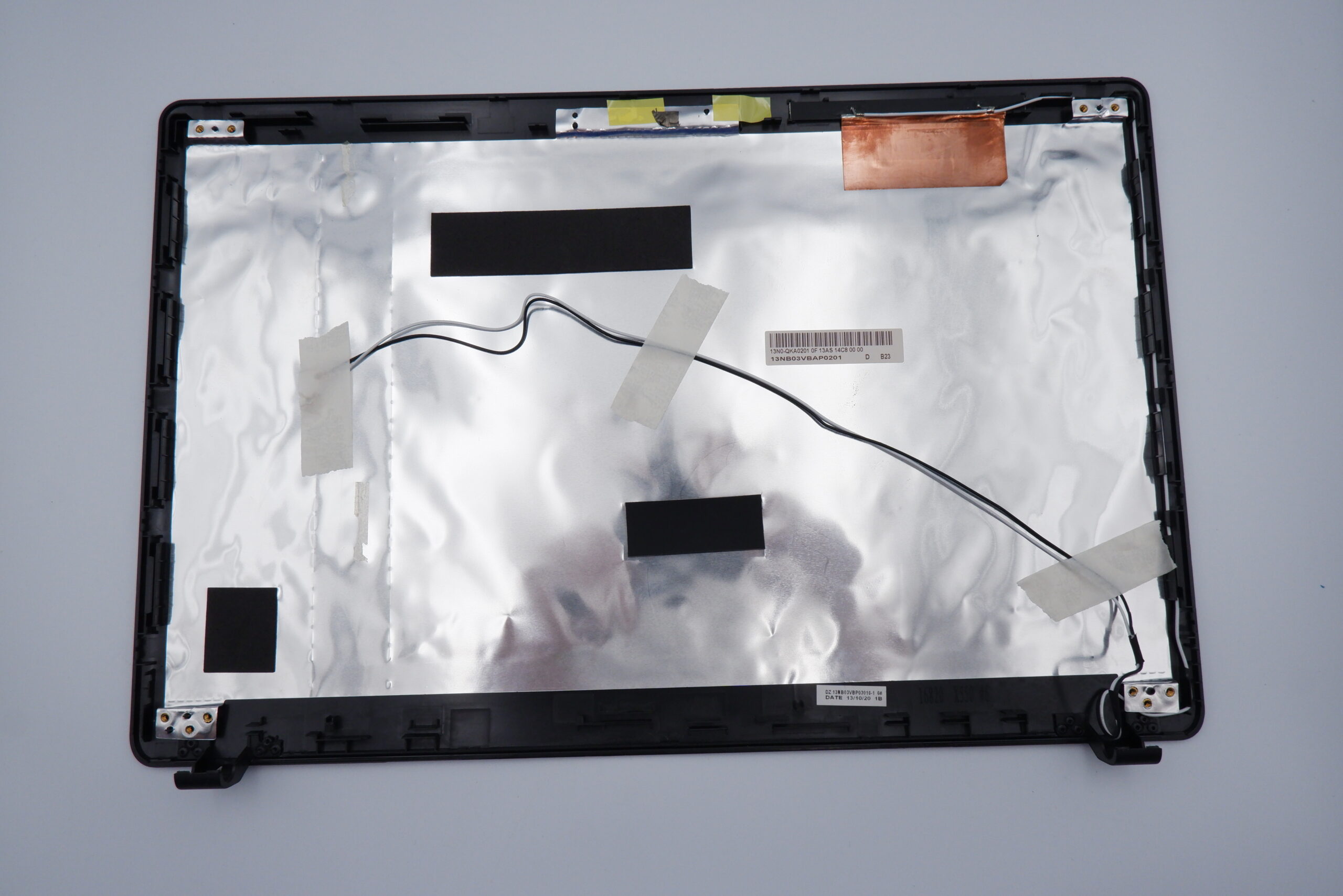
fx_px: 858
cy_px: 448
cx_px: 672
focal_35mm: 23
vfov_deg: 55.1
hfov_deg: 76.1
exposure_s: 1/480
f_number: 9
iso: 1250
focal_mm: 15
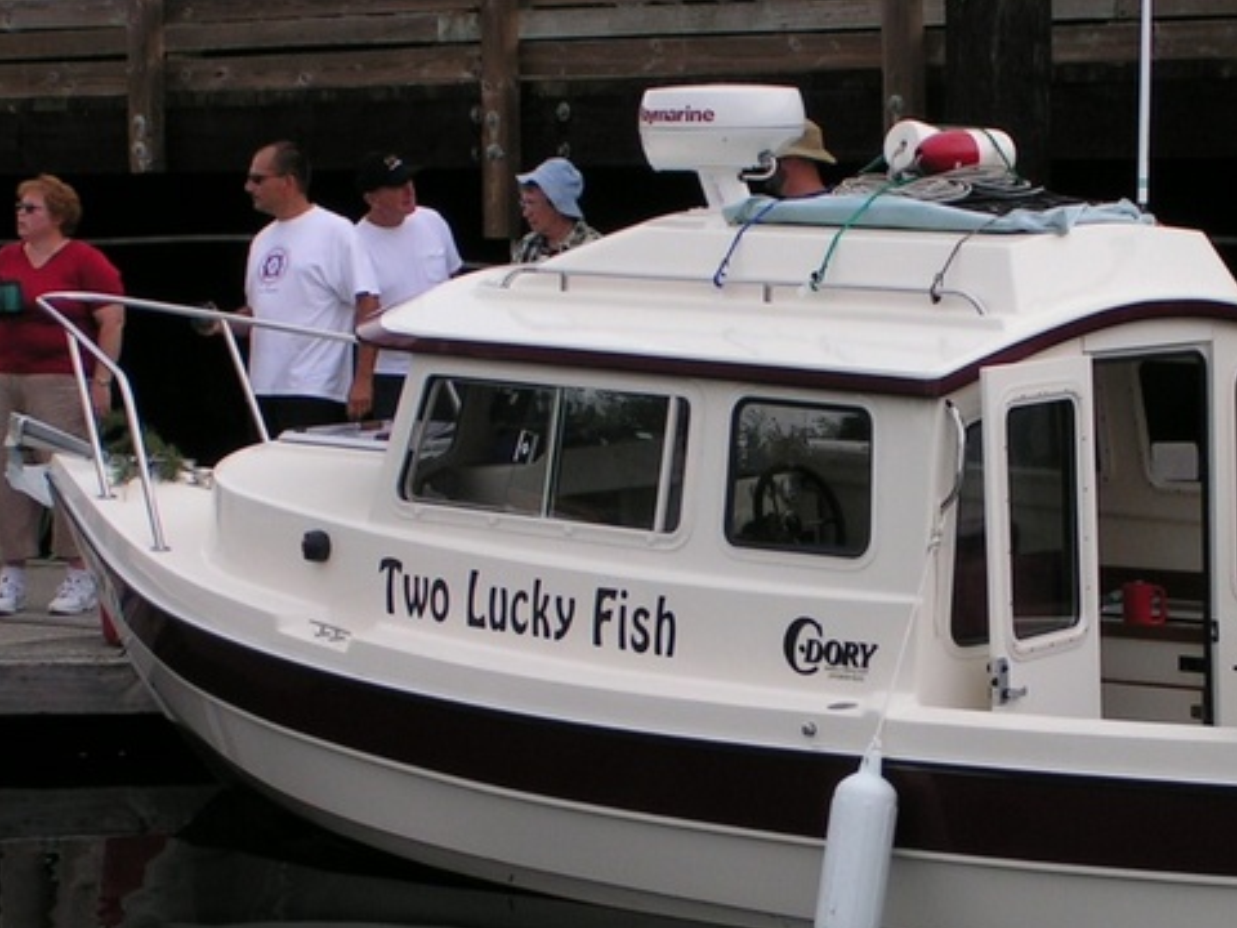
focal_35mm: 120
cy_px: 559
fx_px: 4288
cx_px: 840
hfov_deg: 16.4
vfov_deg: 12.3
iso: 50
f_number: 5.6
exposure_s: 1/100
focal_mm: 11
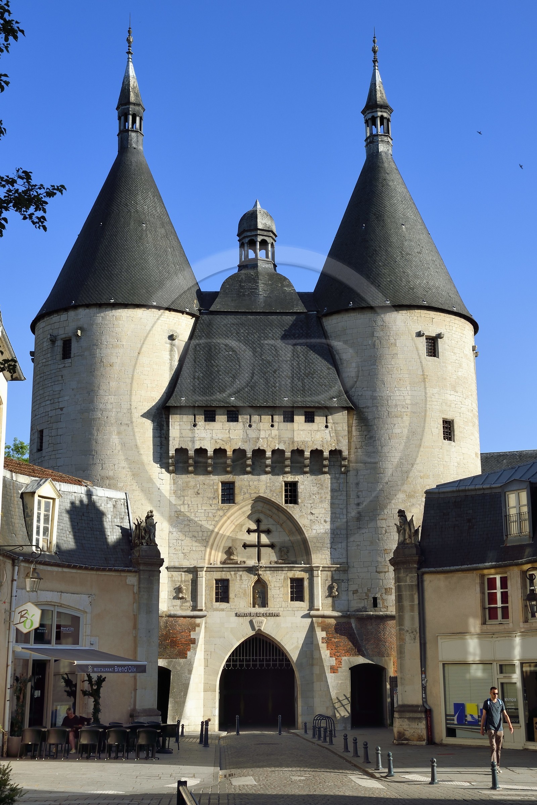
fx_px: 1074
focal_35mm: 48
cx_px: 268
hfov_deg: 28.1
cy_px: 402
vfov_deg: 41.1
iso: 200
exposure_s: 1/250
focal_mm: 48
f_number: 11
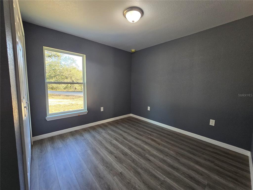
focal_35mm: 13
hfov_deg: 106.2
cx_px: 126
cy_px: 95
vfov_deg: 89.9
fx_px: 95
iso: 160
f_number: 2.2
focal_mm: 2.2
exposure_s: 1/60
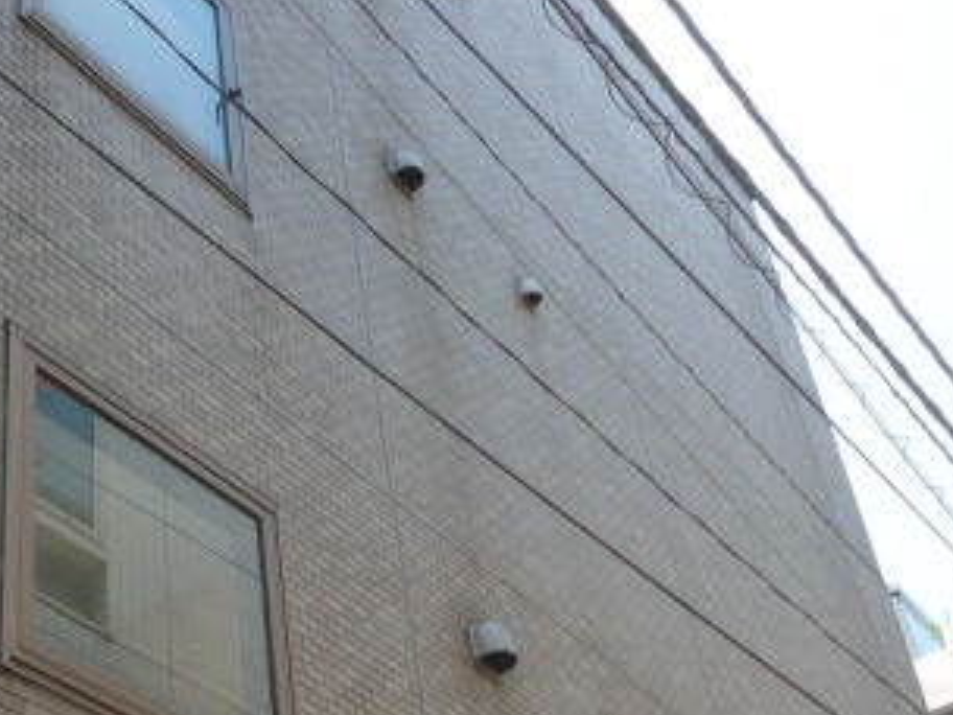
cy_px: 640
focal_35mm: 59
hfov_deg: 32.6
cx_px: 401
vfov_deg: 24.1
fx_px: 1624
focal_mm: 5
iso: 100
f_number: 3.1
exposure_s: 1/200
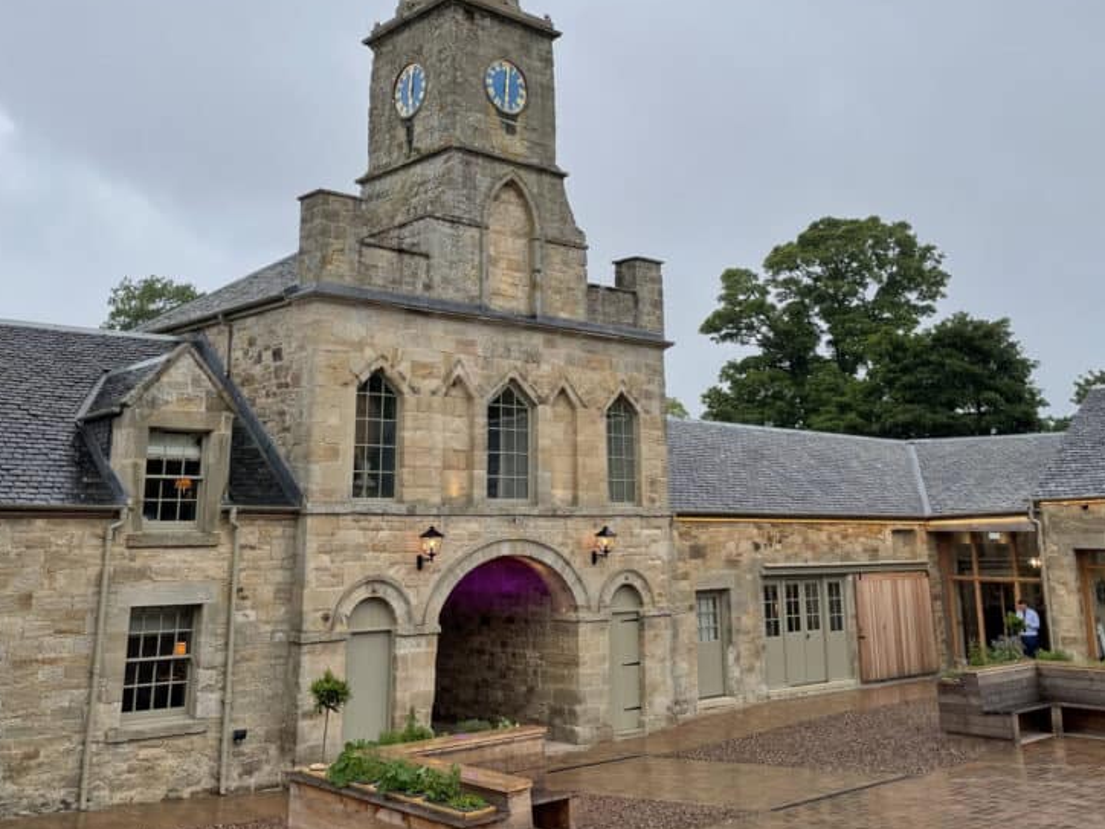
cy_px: 254
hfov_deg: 50.1
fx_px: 1181
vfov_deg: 38.1
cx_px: 531
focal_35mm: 37
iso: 32
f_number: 1.6
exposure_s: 1/473
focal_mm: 4.2
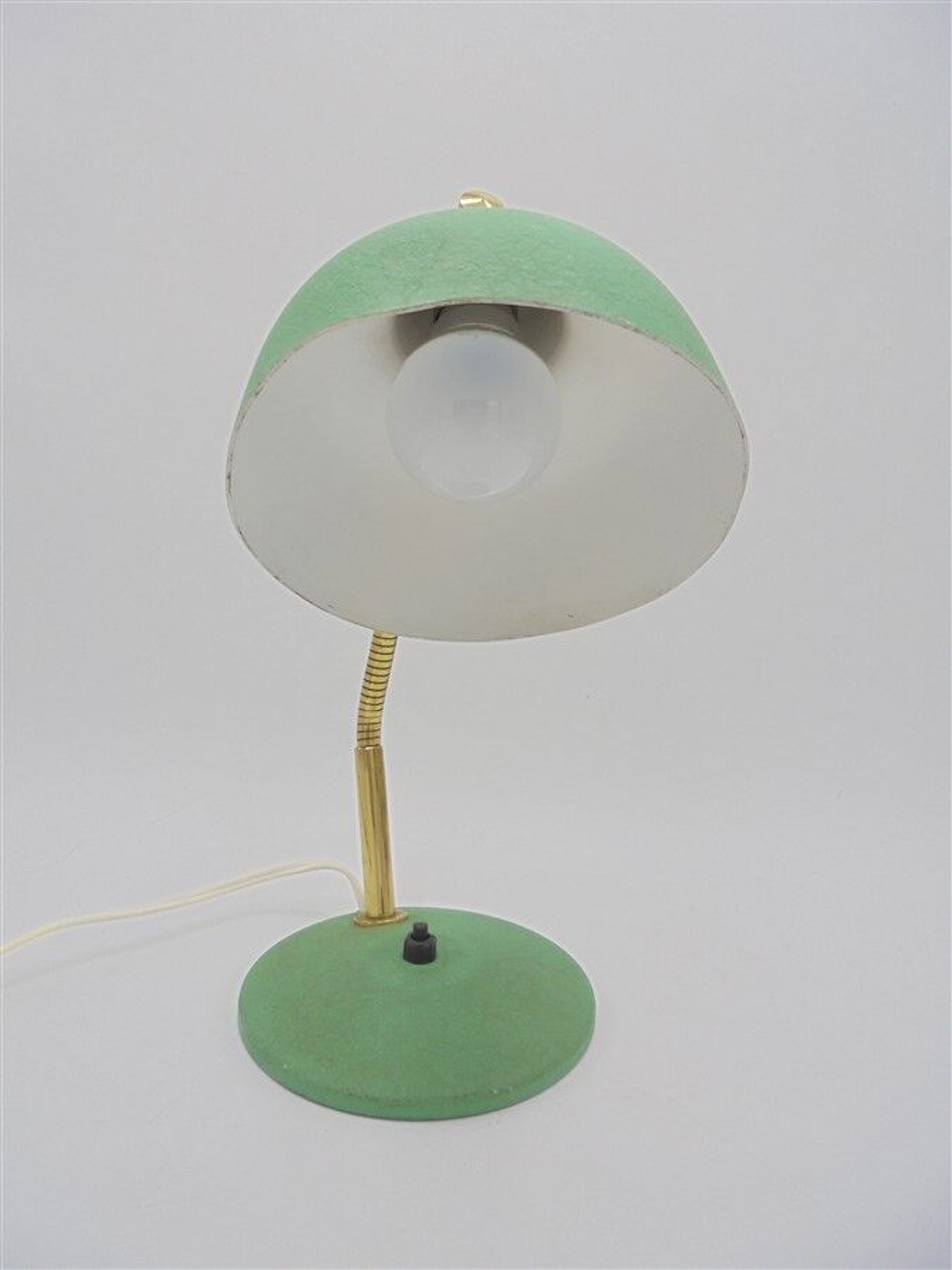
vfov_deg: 67.3
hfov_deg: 53.1
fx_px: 953
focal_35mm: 26
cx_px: 476
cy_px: 635
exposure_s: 1/320
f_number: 3.5
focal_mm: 4.6
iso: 100
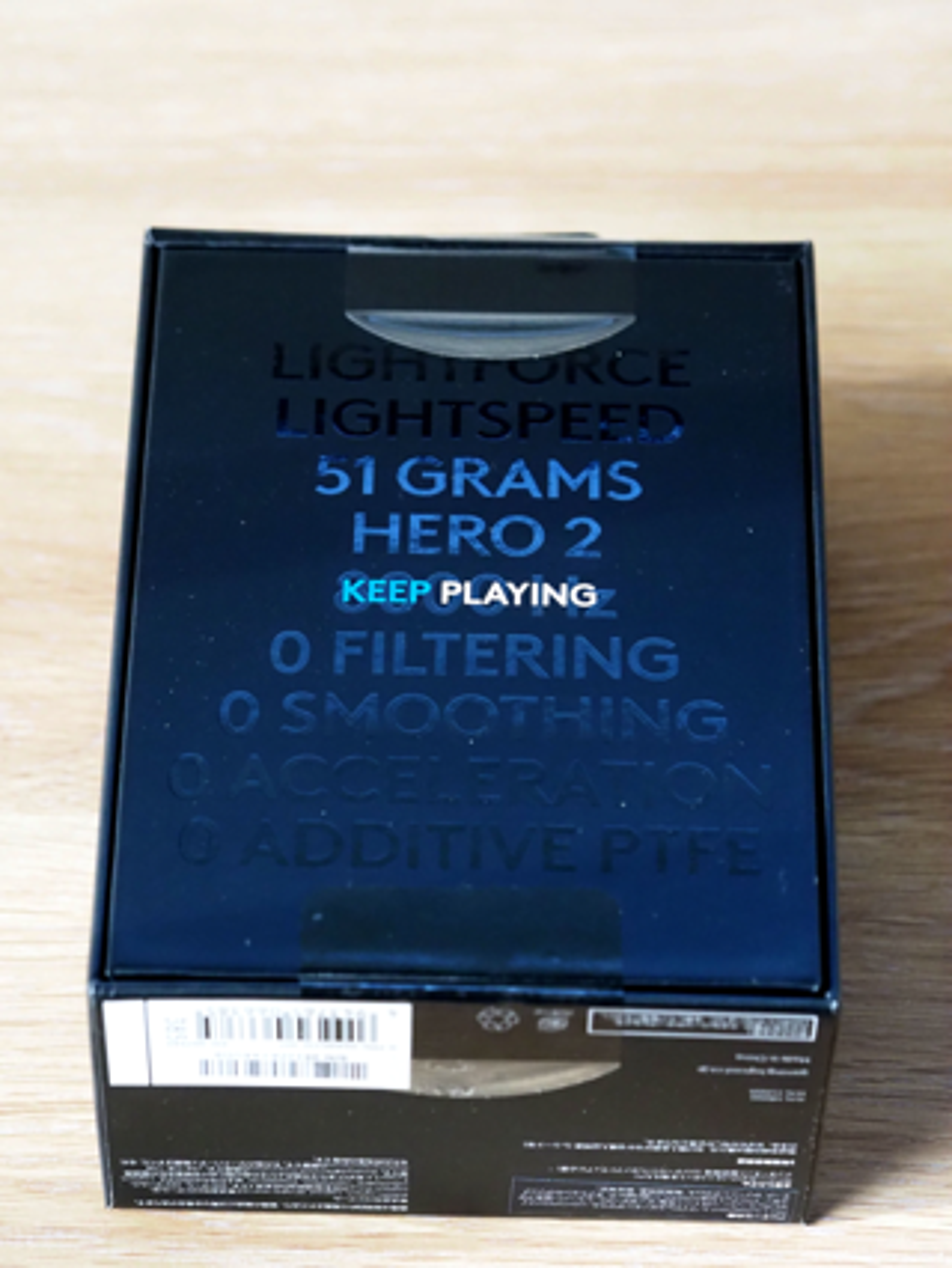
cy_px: 634
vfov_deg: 16.4
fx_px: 4396
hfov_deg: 12.4
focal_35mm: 120
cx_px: 476
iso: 4000
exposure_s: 1/125
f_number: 4
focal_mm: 60
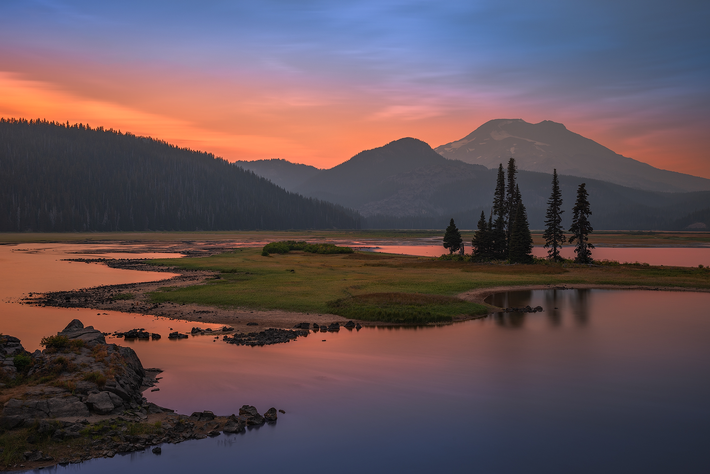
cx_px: 355
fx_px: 750
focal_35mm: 38
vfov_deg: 35.1
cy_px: 237
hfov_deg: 50.7
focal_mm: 38
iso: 100
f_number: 11
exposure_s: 107
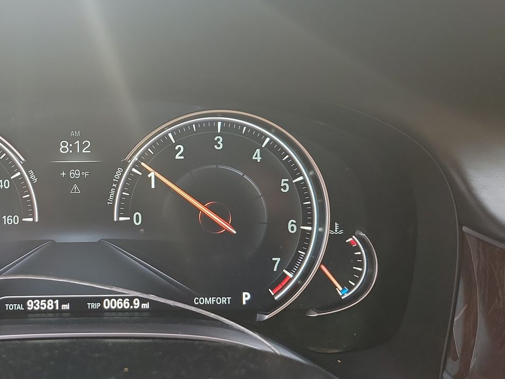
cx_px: 86
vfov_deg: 35.9
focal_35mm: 40
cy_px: 175
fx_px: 584
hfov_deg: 44.1
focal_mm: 6.7
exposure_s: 1/59
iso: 163
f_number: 1.8
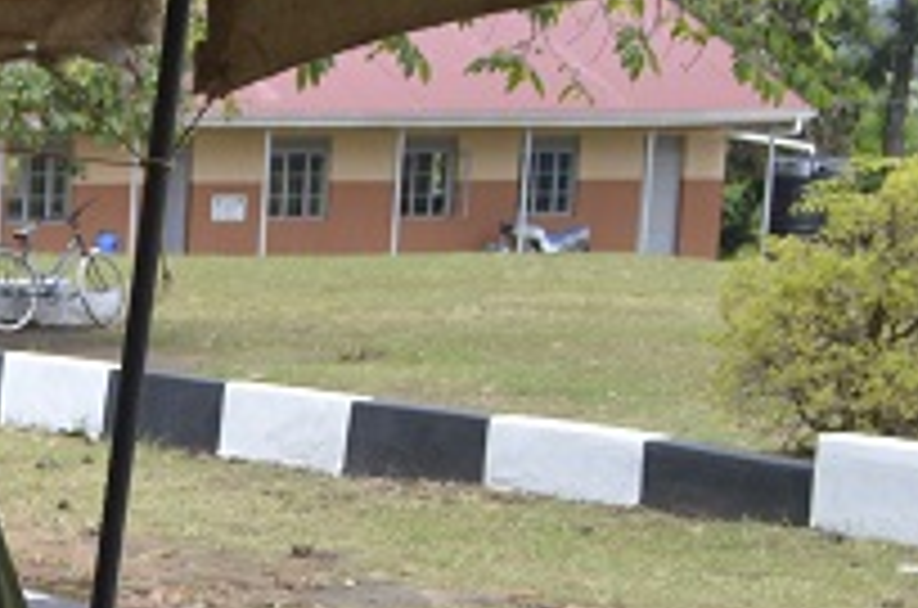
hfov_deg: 13.0
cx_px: -814
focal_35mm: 141
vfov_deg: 9.5
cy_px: 734
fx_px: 3587
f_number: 6.3
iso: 100
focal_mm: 24
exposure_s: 1/160
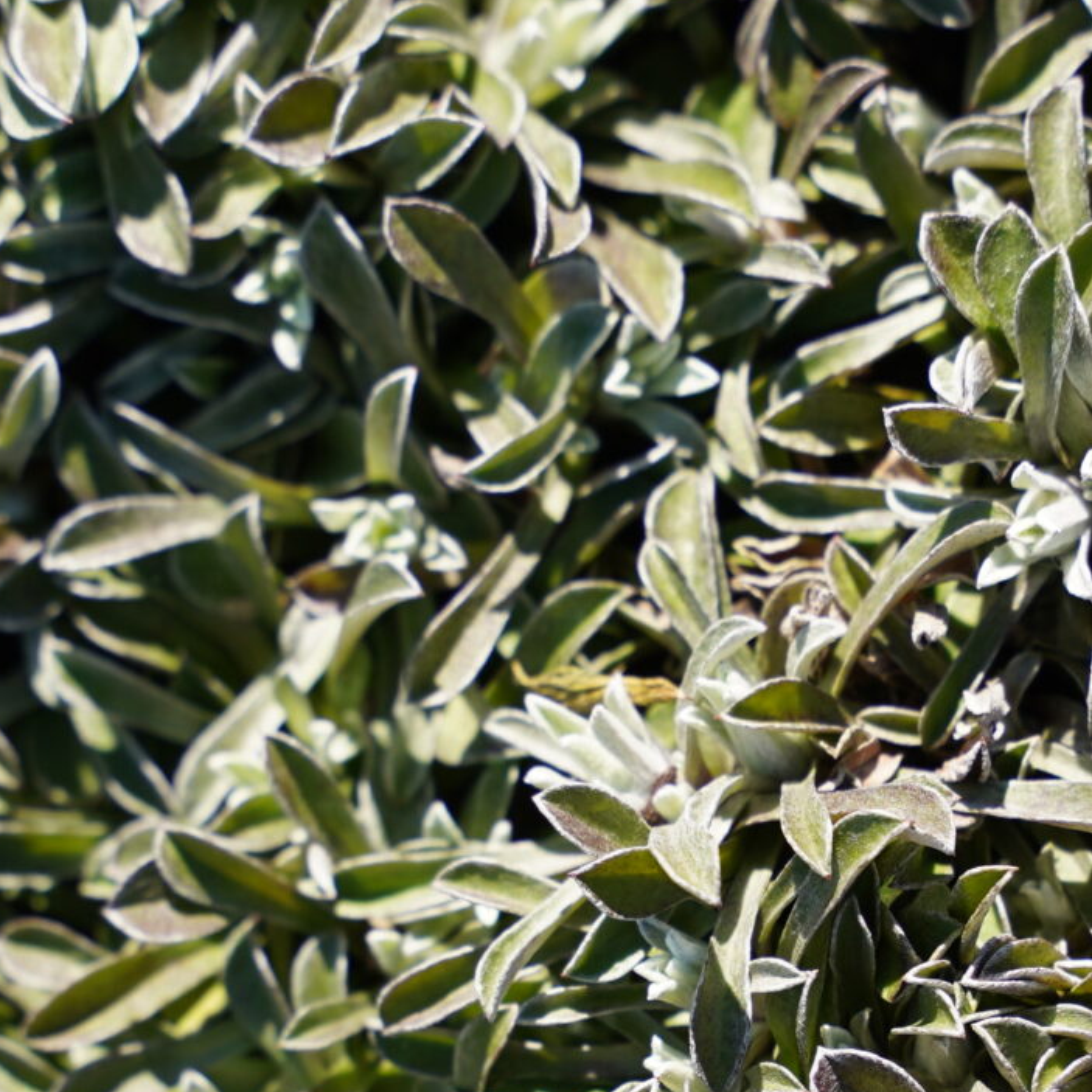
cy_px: 993
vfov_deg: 7.5
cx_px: 671
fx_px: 8280
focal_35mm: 232
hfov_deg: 7.5
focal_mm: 75
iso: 100
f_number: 5
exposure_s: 1/250
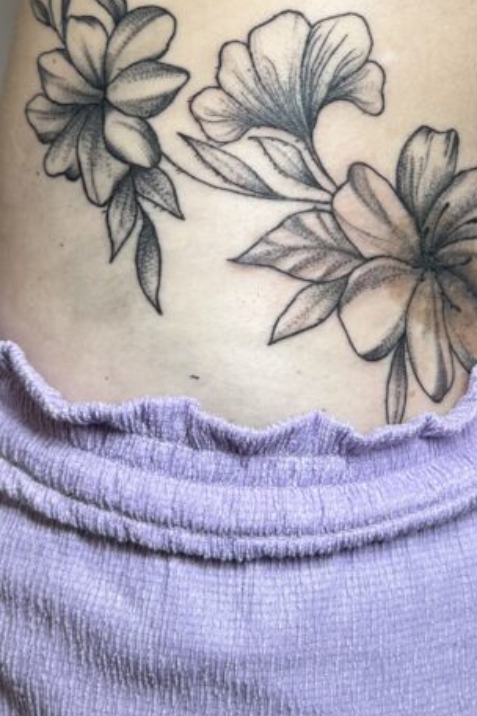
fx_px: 1113
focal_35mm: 56
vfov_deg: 35.1
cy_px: 209
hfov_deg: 23.9
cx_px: 375
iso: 64
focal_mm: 6.86
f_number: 1.78
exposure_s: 1/100
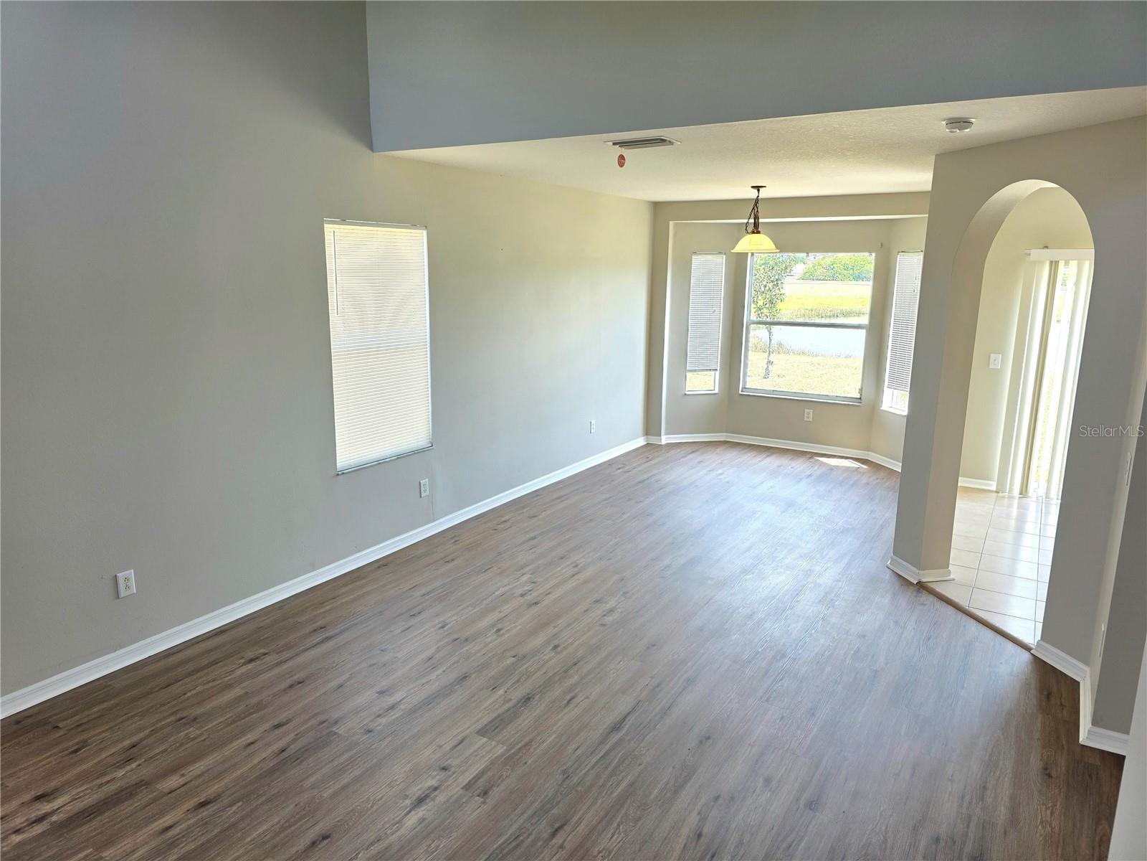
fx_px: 762
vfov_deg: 58.9
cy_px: 430
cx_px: 574
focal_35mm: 23
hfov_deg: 73.9
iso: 80
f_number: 1.7
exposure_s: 1/182
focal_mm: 6.3
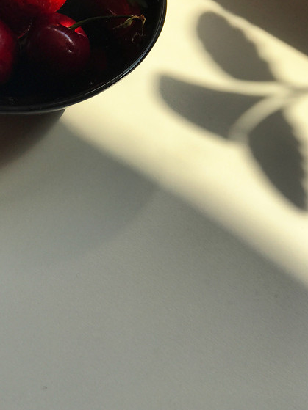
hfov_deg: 16.9
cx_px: 88
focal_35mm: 87
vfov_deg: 22.4
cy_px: 118
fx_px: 1033
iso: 20
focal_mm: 6.6
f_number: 2.8
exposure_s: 1/361
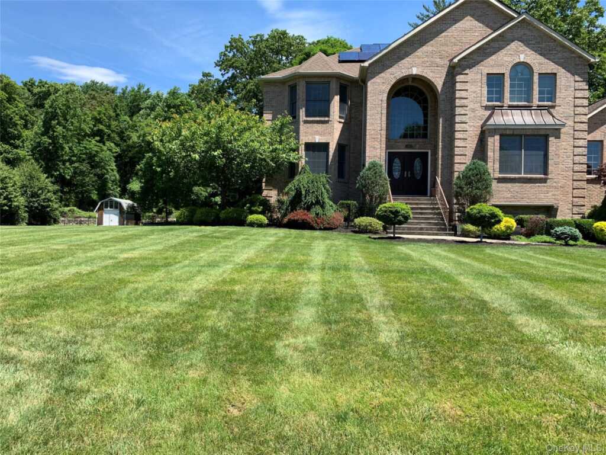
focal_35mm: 26
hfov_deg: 67.3
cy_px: 228
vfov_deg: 53.1
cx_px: 303
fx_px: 455
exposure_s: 1/928
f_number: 1.8
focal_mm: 4.25
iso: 25
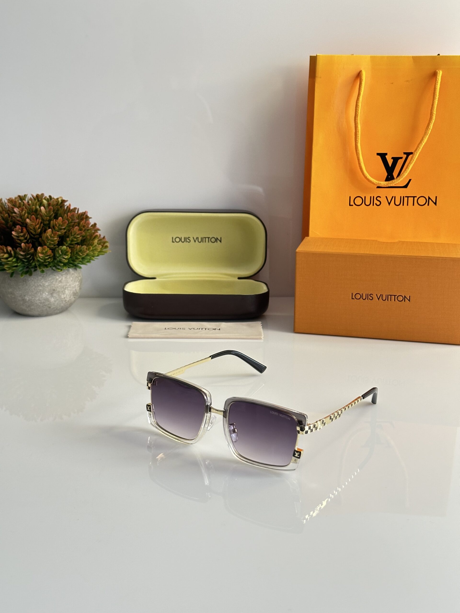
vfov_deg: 39.7
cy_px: 306
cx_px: 230
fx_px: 850
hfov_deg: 30.3
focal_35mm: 48
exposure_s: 1/60
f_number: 1.78
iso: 125
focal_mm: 6.86
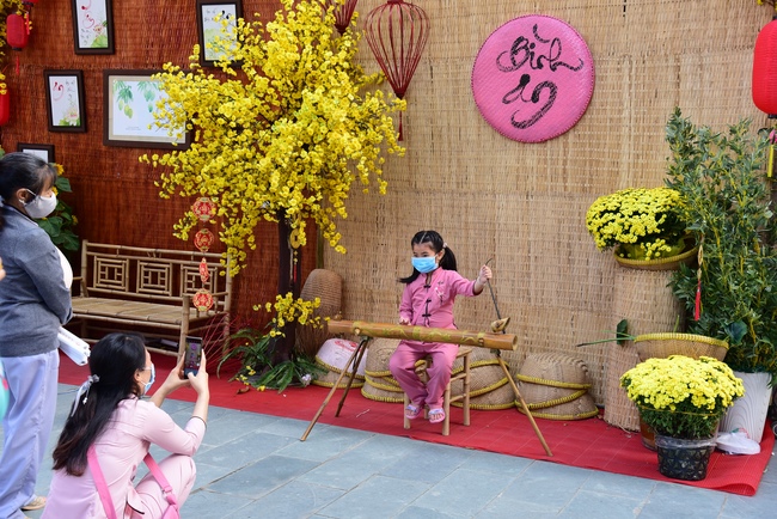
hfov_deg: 42.7
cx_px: 388
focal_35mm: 46
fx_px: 993
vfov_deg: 29.3
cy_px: 260
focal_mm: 46
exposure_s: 1/60
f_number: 6.3
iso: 500
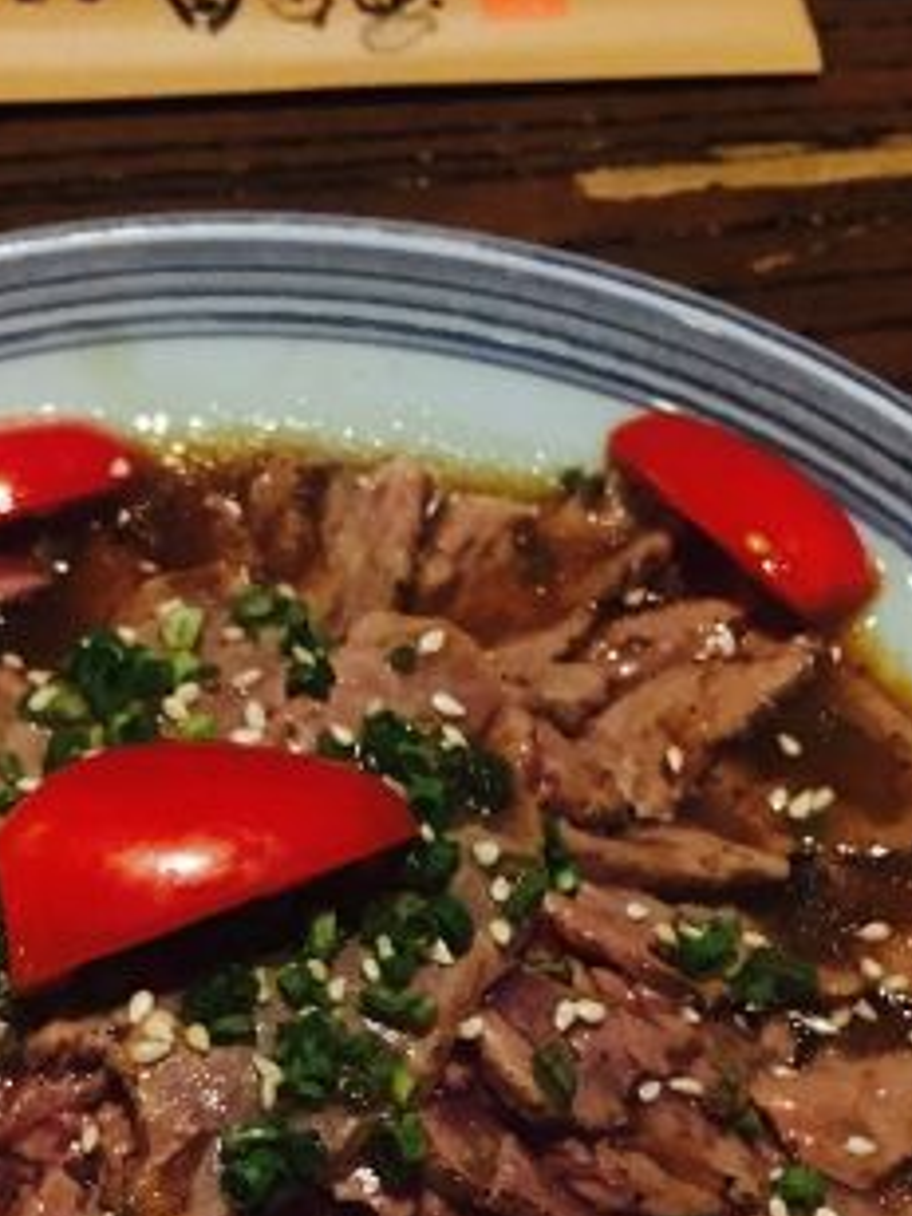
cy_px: 1145
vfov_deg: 28.0
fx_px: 2318
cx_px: 306
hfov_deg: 22.2
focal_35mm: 66
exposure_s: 1/17
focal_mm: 4.15
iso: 400
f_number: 2.2
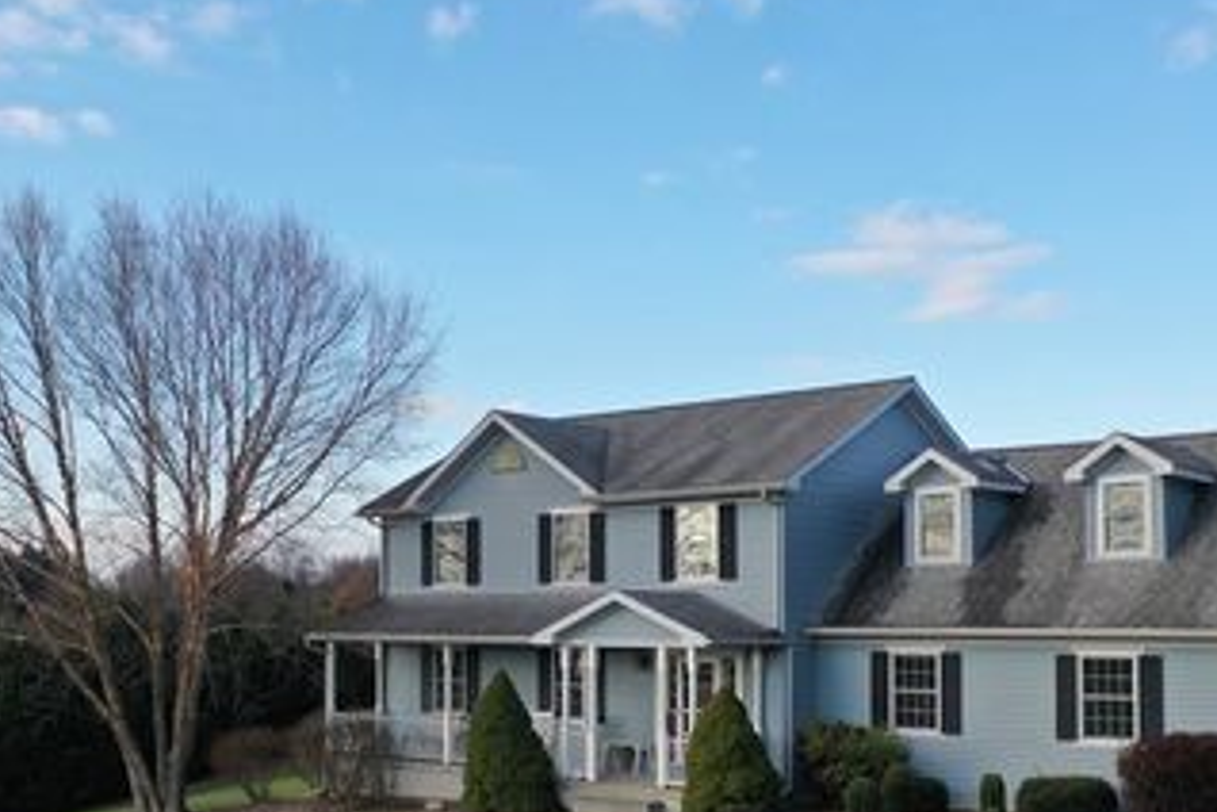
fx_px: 1487
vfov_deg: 30.1
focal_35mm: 44
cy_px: 592
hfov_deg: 44.5
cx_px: 555
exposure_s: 1/800
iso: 100
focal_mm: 10.26
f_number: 2.8
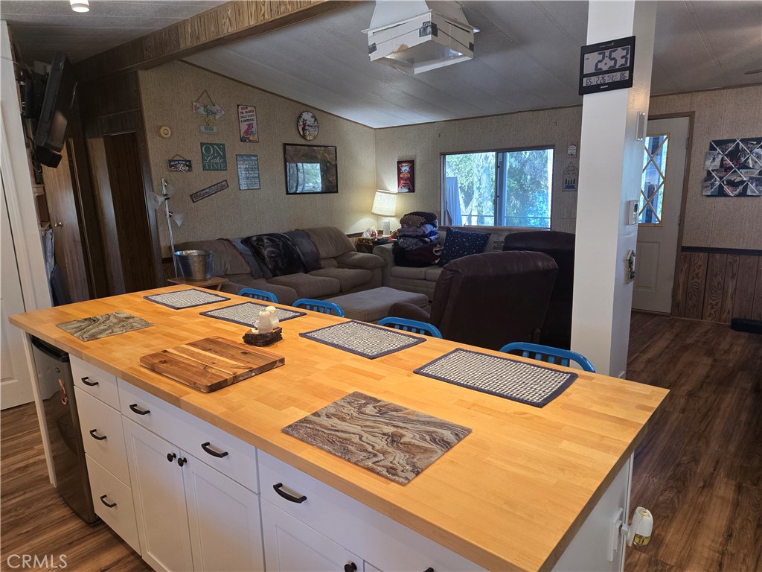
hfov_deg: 73.9
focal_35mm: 23
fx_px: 506
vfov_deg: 58.9
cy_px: 286
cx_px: 381
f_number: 1.8
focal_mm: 5.4
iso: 125
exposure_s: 1/120
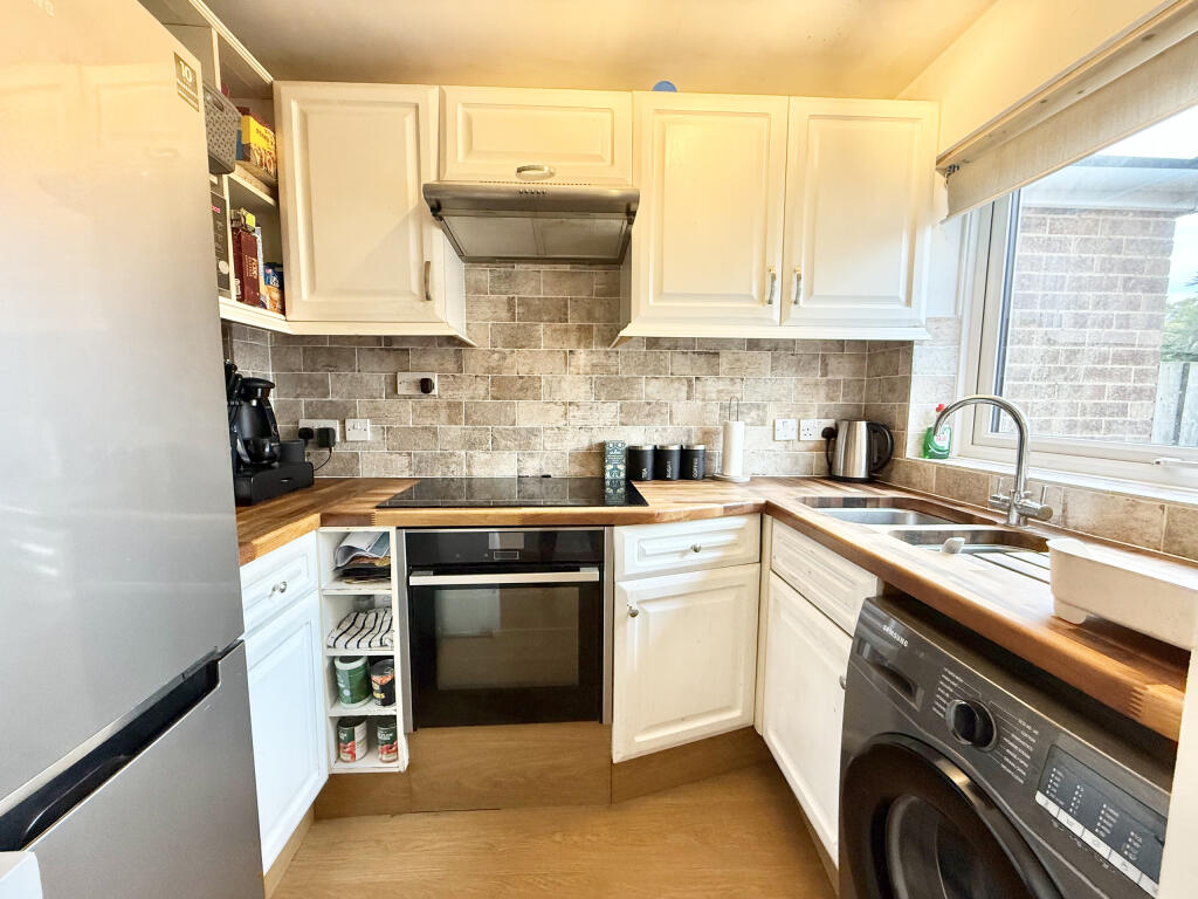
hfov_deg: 102.1
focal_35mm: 14
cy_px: 450
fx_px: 485
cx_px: 599
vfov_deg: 85.7
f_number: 2.2
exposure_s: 1/100
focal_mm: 2.22
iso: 320
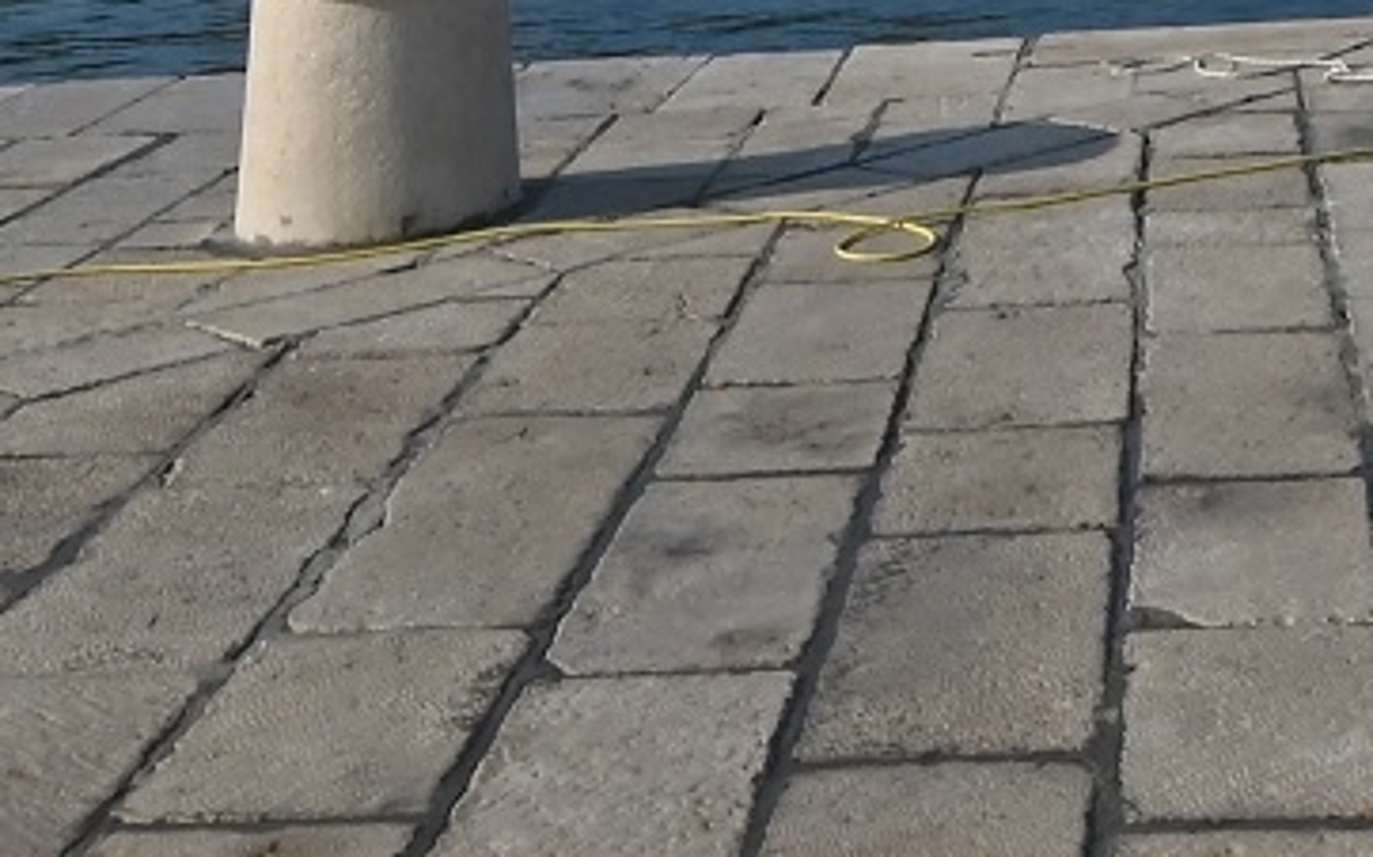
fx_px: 2843
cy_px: -781
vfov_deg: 14.6
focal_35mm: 76
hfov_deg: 26.0
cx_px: 1324
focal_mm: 12
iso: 100
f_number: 22
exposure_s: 1/80
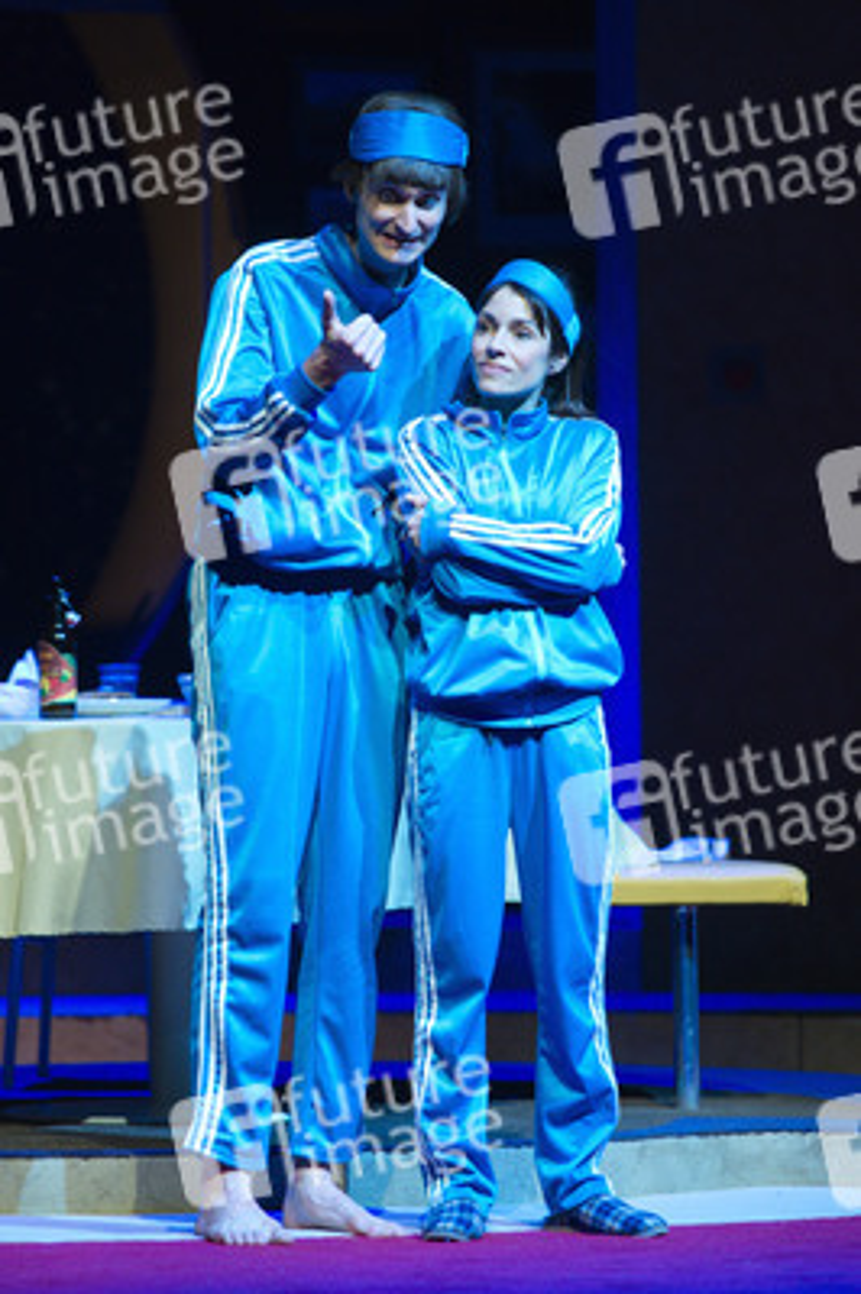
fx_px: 5750
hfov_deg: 8.6
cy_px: 647
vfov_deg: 12.8
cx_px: 430
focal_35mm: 160
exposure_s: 1/125
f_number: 2.8
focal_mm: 160
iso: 1600
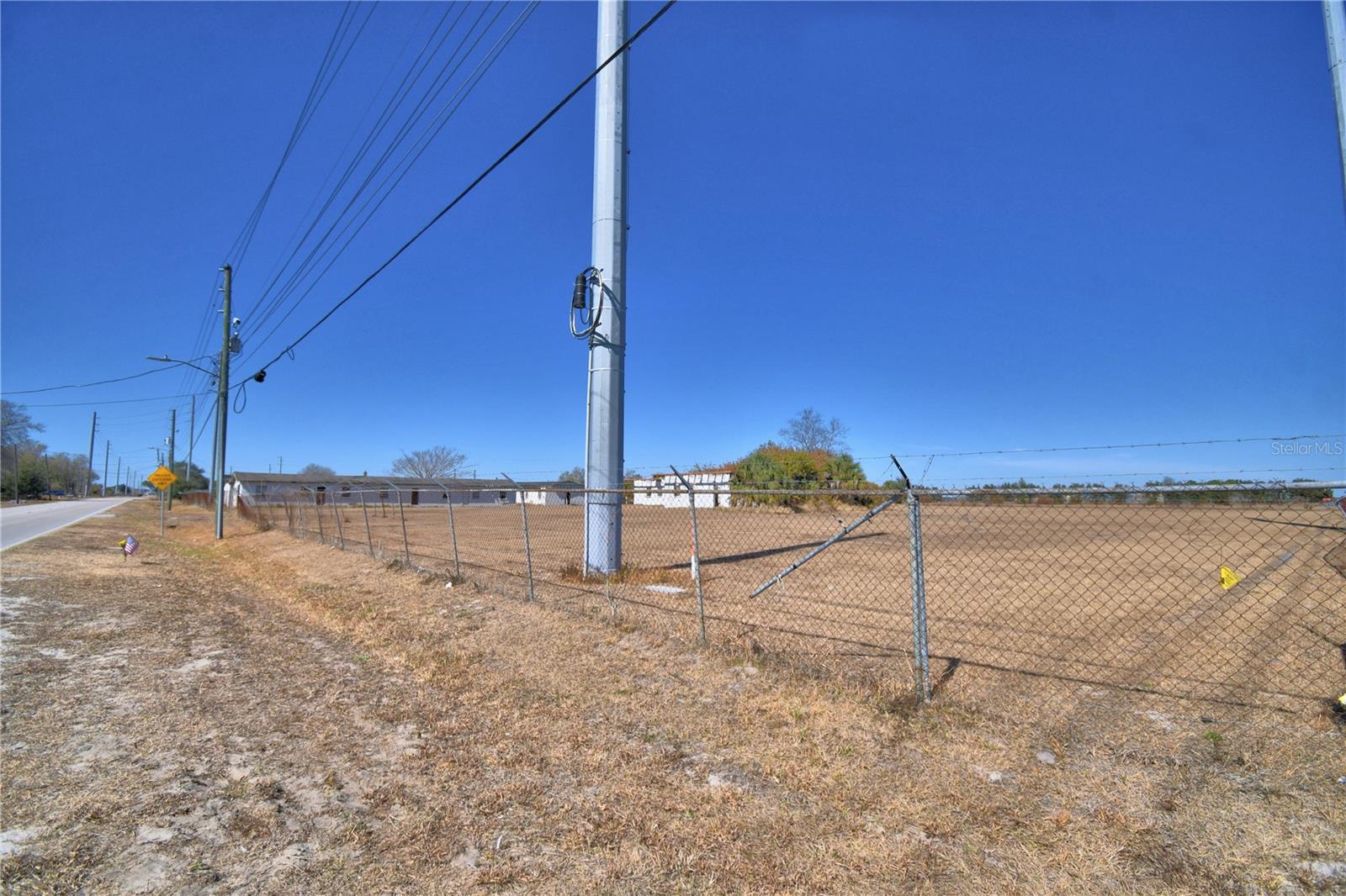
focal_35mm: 15
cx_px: 673
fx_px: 561
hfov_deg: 100.4
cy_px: 448
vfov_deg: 77.3
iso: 100
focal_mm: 10
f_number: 4.5
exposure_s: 1/2000
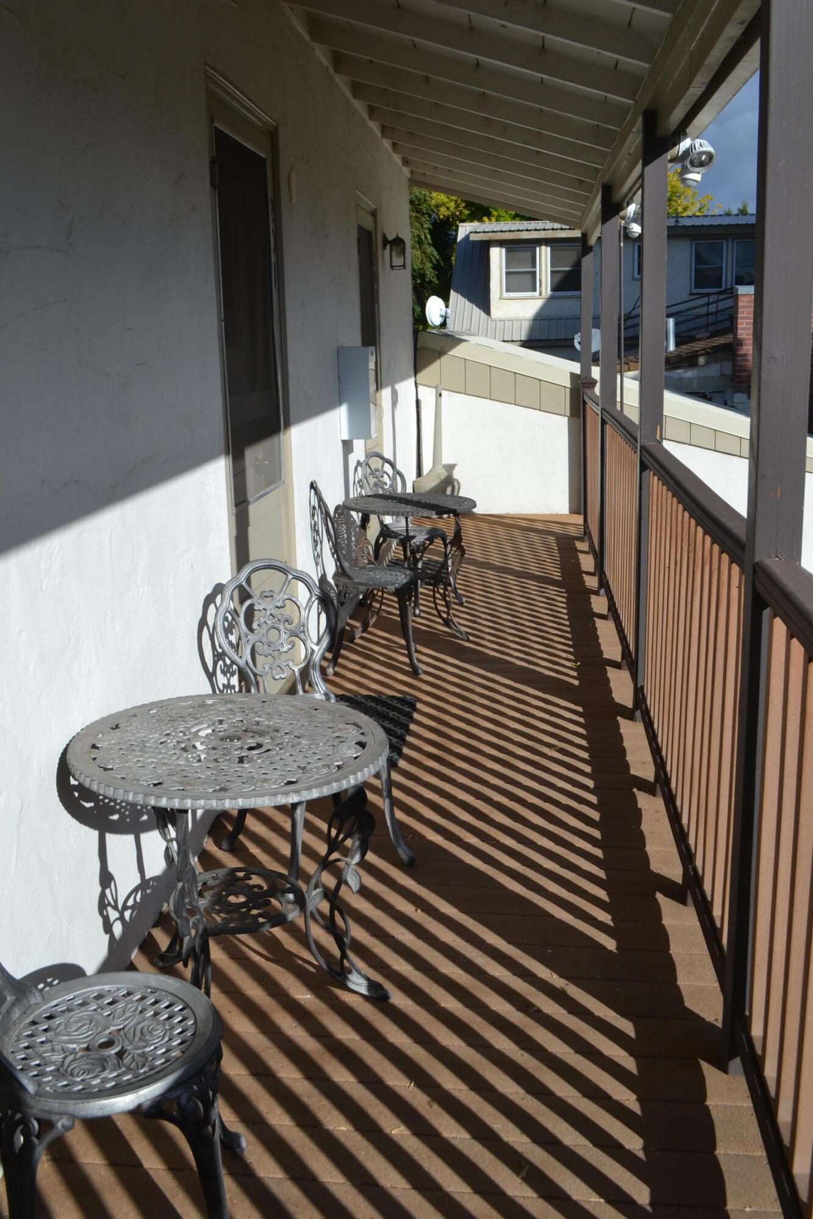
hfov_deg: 40.0
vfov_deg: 57.2
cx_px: 406
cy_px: 610
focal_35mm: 33
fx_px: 1118
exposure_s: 1/250
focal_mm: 22
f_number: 8
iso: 100
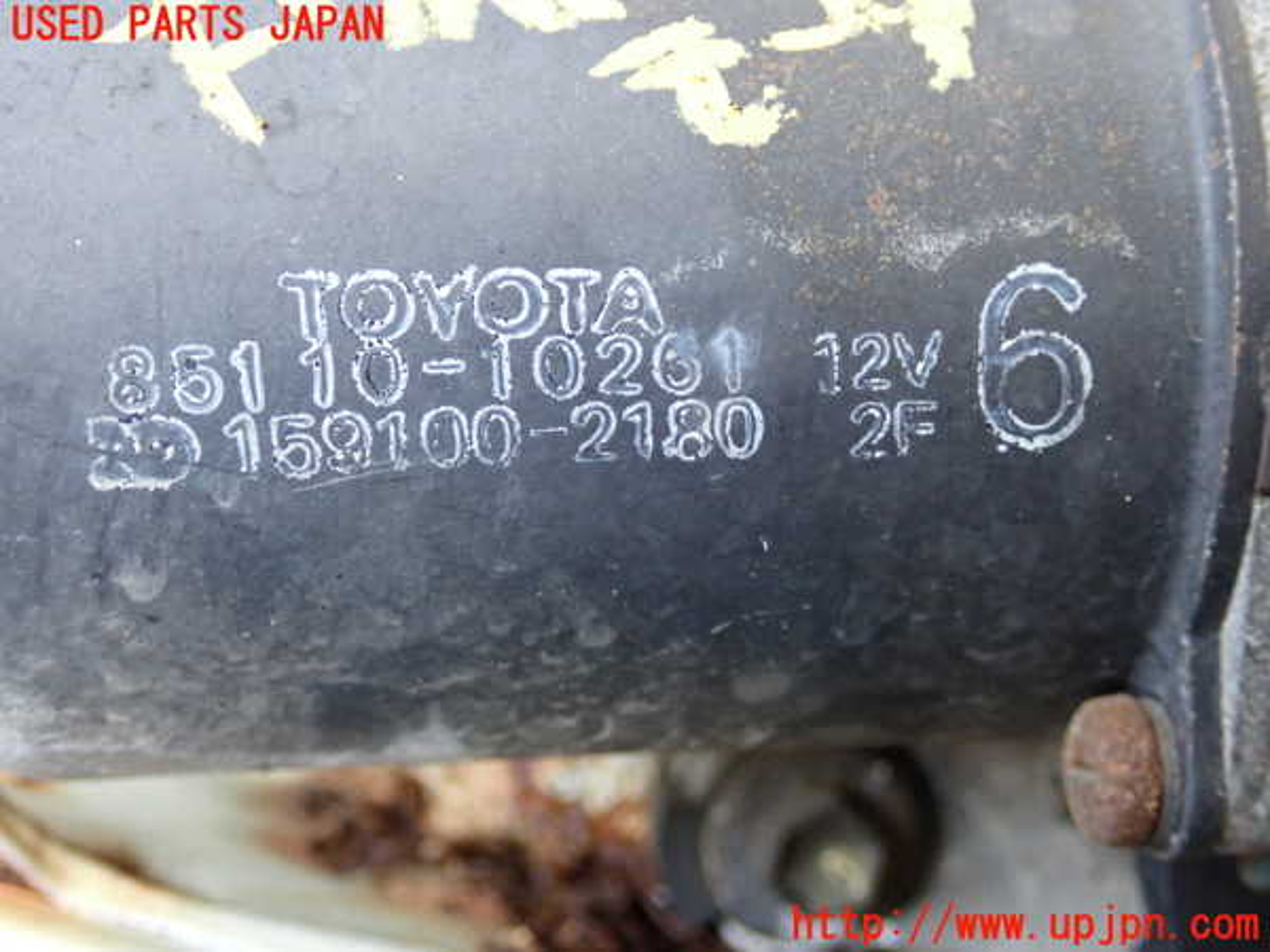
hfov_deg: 40.4
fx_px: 1724
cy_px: 476
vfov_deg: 30.9
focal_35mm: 47
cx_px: 635
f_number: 3.1
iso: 640
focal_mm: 8.4
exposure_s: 1/60
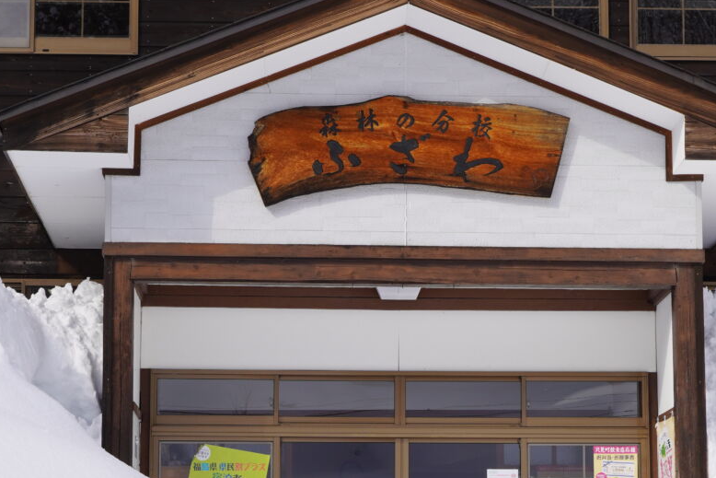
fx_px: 2149
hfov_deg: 18.9
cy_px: 376
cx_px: 371
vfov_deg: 12.6
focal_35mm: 108
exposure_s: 1/200
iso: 100
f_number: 10
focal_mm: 35
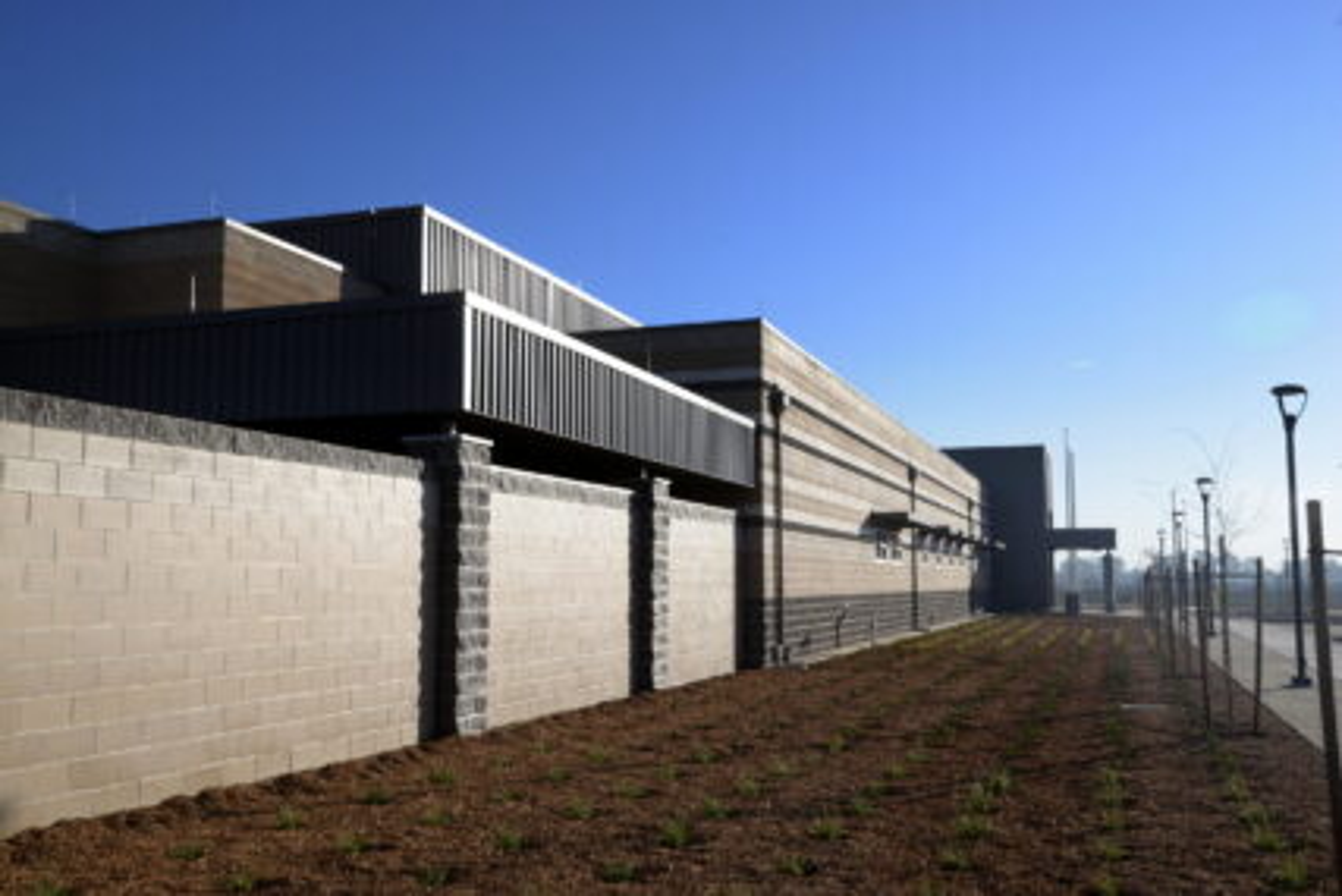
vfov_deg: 37.9
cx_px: 671
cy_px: 448
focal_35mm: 35
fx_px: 1305
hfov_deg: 54.4
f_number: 10
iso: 250
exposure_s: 1/400
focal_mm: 35
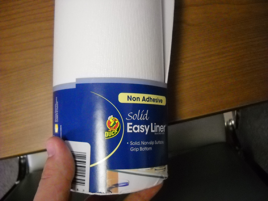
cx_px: 134
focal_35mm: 41
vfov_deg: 35.1
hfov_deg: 45.8
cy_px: 100
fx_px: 317
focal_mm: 6.72
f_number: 3.1
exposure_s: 1/96
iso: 800
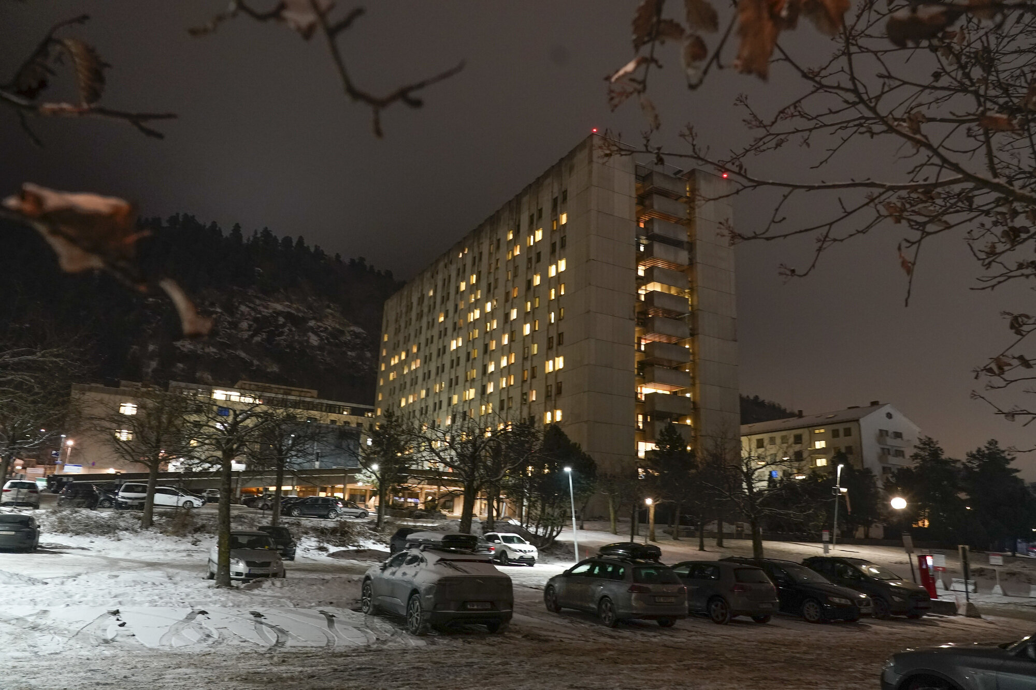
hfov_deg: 73.7
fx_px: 691
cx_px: 518
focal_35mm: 24
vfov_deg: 53.1
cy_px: 345
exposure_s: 1/10
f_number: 5
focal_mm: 24
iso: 4000
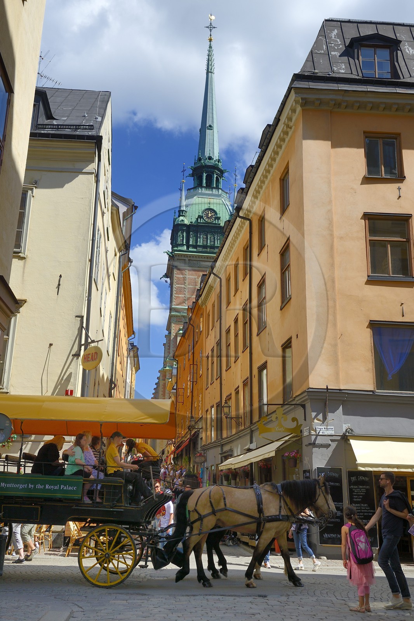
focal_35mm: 34
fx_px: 587
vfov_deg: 55.8
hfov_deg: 38.9
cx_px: 207
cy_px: 310
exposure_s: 1/400
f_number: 8
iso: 100
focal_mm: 34
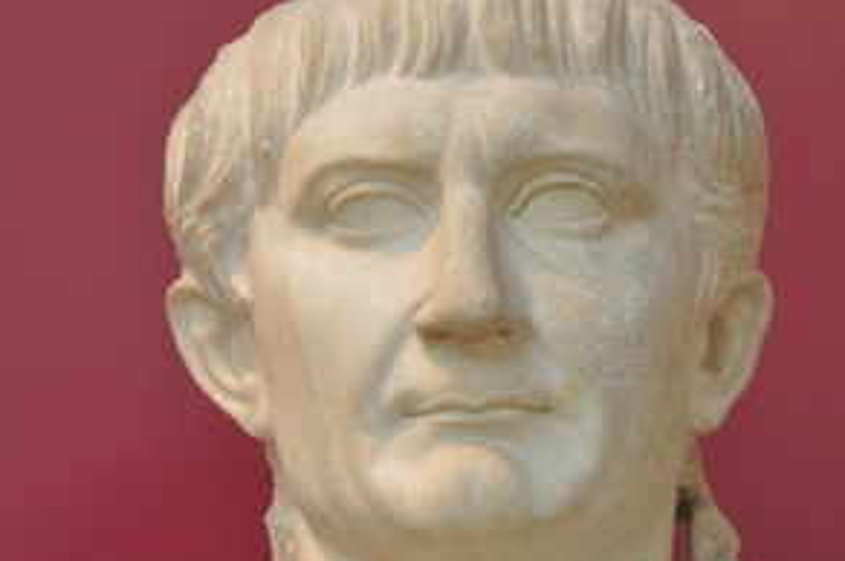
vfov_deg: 4.5
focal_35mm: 305
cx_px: 475
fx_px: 7145
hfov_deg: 6.8
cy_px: 280
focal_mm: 135
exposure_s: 1/20
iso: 500
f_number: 5.6
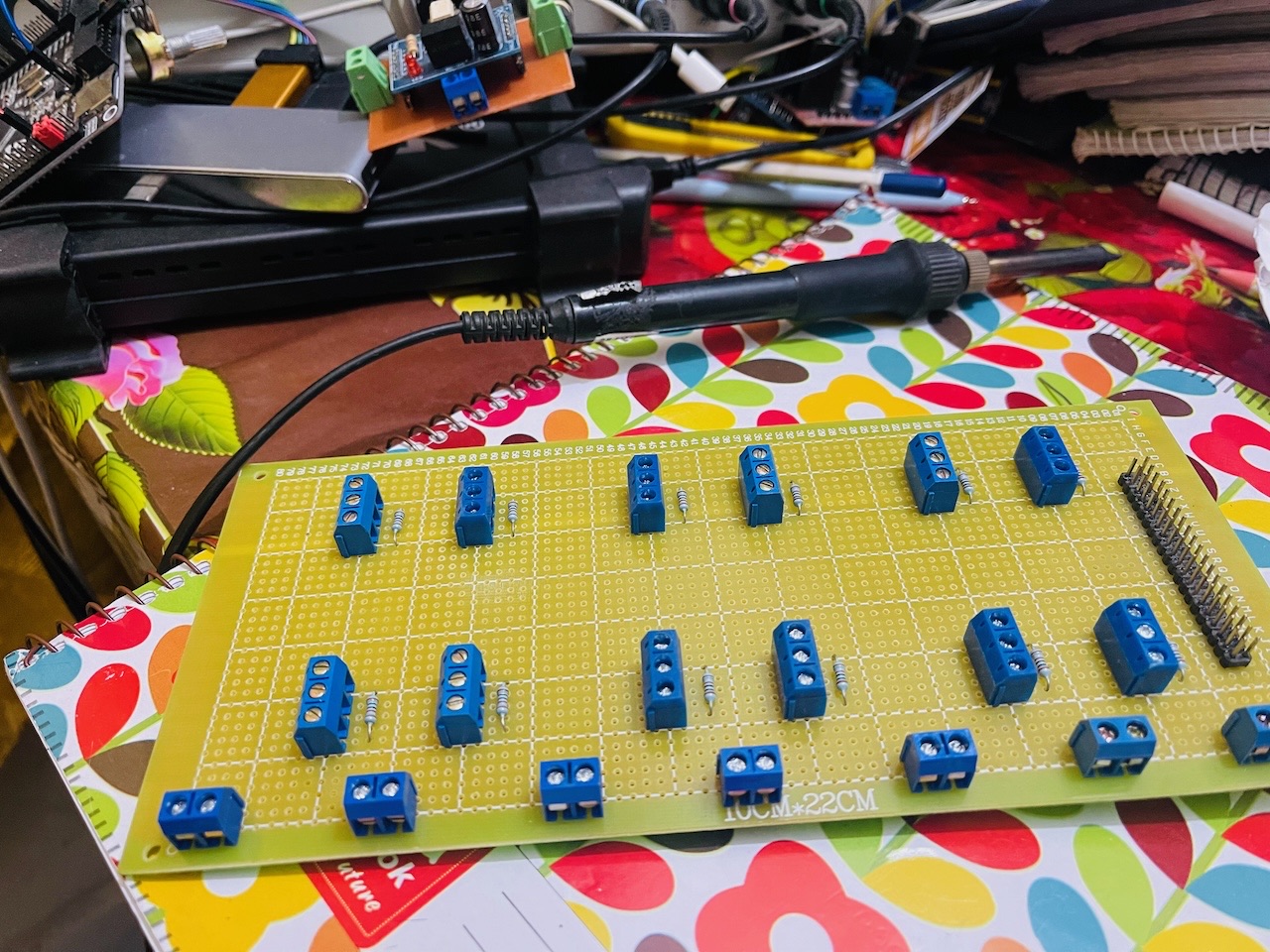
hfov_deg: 67.3
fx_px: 954
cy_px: 476
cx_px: 635
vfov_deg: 53.1
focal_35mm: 26
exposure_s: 1/60
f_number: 1.6
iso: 400
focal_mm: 5.1
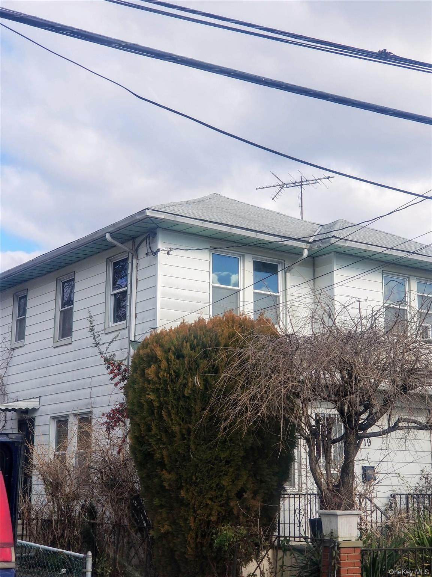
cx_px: 216
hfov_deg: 28.0
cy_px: 288
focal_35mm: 52
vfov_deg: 36.8
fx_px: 865
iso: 25
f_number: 2.4
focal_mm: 6
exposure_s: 1/444
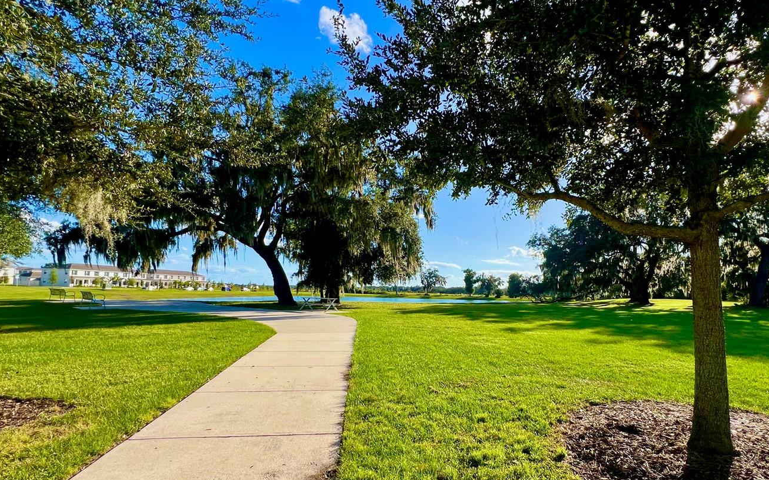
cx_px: 425
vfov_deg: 67.8
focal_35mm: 17
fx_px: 356
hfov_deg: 94.0
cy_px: 264
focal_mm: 1.57
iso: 32
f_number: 1.8
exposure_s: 1/1167
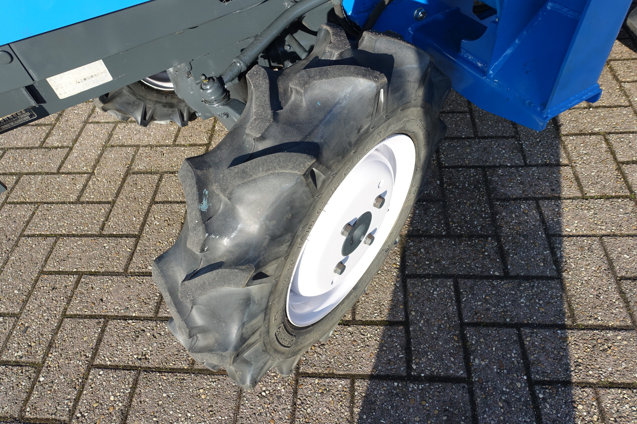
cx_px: 318
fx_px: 425
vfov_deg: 53.1
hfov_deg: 73.7
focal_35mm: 24
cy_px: 212
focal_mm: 8.8
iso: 125
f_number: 5.6
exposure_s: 1/200
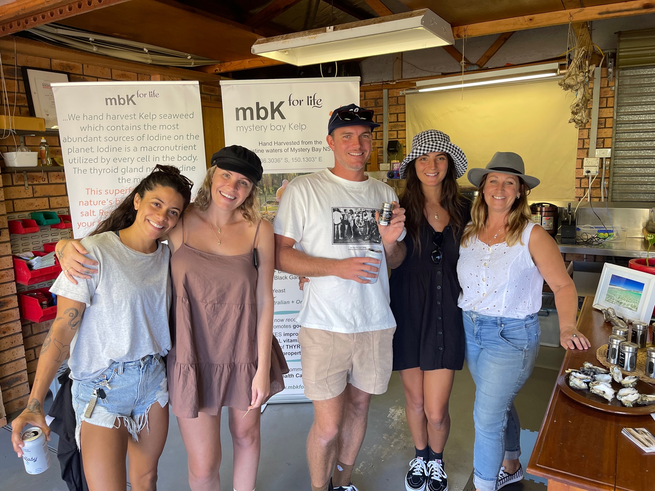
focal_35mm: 26
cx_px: 328
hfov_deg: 67.3
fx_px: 492
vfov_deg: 53.1
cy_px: 246
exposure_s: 1/100
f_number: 1.6
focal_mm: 5.1
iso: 100
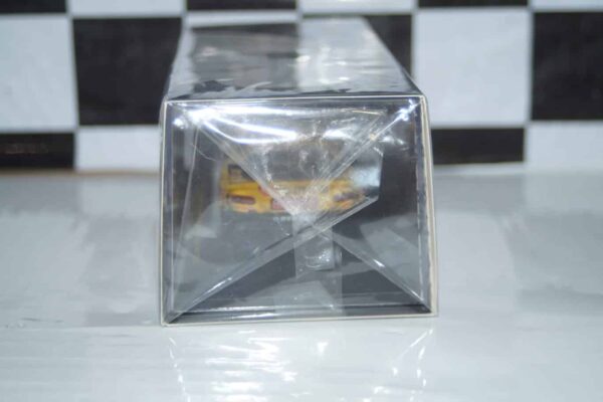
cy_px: 201
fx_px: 1131
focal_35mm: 68
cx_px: 302
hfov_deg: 29.9
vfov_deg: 20.2
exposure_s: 1/160
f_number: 4.5
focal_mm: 45
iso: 200
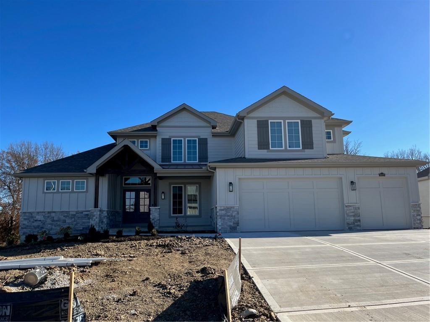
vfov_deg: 53.1
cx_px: 215
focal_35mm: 26
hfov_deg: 67.3
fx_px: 323
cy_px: 161
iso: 50
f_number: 1.6
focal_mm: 5.1
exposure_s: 1/2967
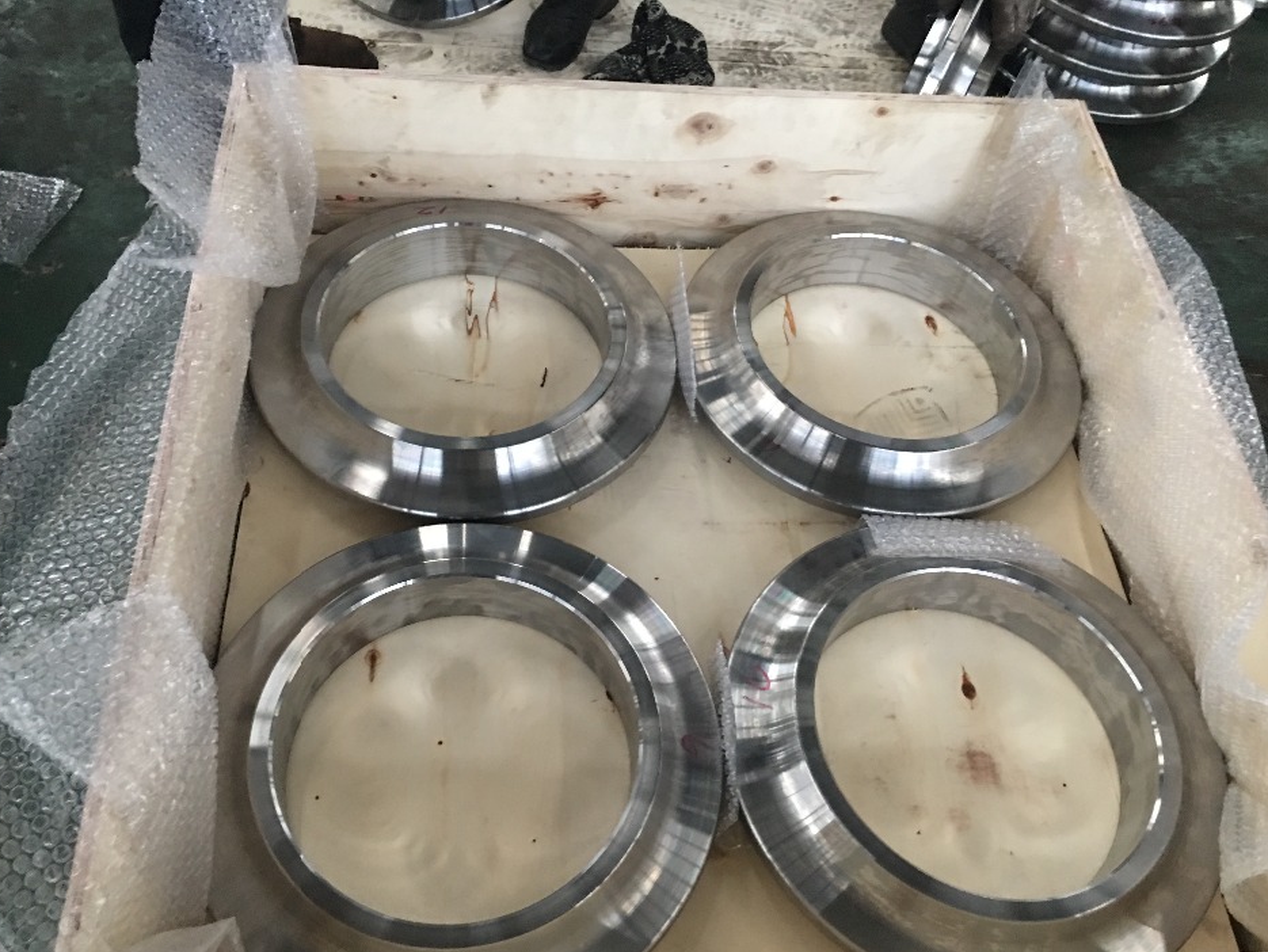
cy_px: 507
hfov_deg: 58.3
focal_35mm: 31
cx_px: 636
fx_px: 1136
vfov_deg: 45.4
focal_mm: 4.15
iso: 100
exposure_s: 1/8
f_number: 2.2
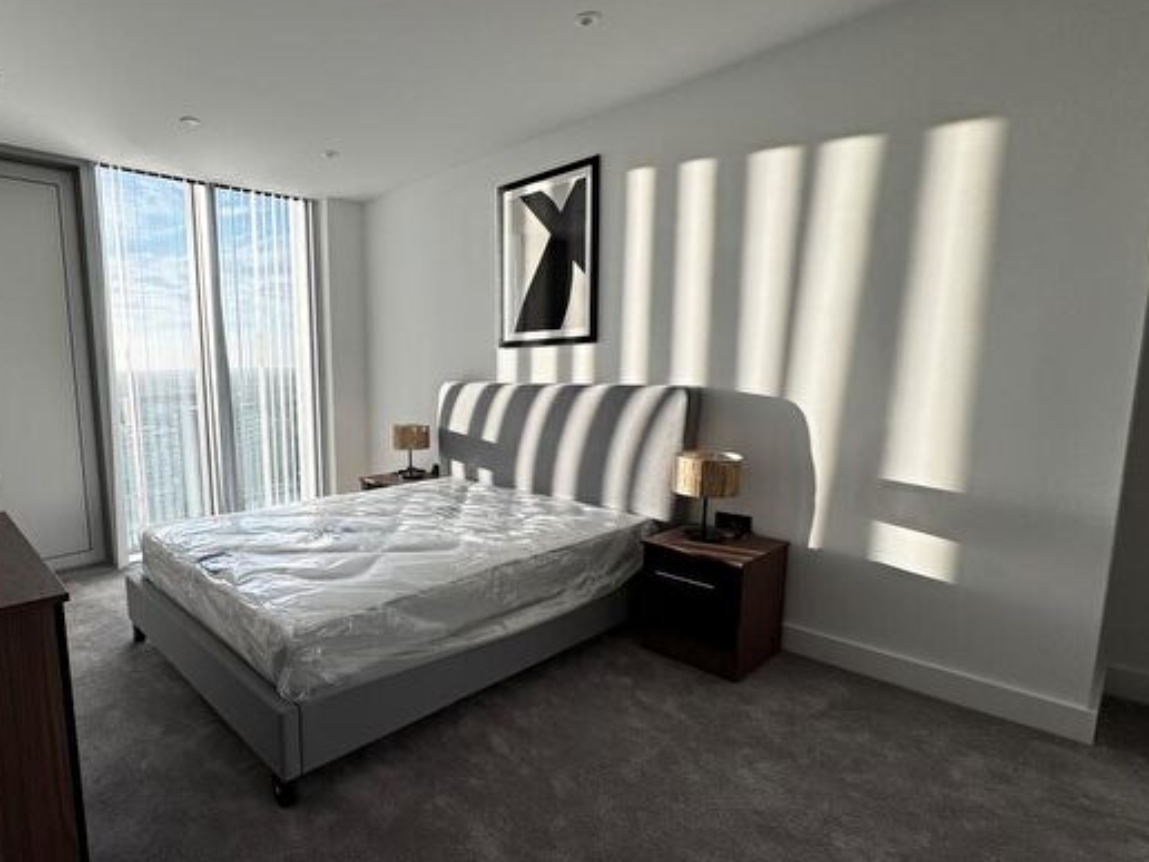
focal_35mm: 19
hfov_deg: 82.1
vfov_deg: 68.6
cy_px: 453
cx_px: 392
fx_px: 631
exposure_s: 1/375
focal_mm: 2.22
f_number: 2.2
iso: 40
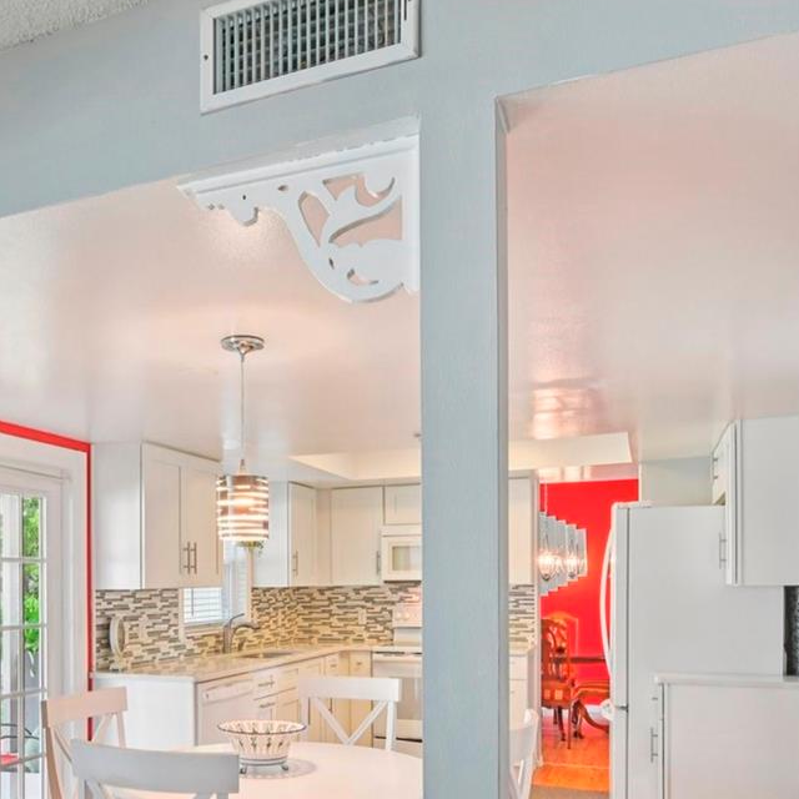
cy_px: 605
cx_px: 258
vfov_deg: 46.6
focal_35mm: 34
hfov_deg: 47.6
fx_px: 888
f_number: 8
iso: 400
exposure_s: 1/5
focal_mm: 16
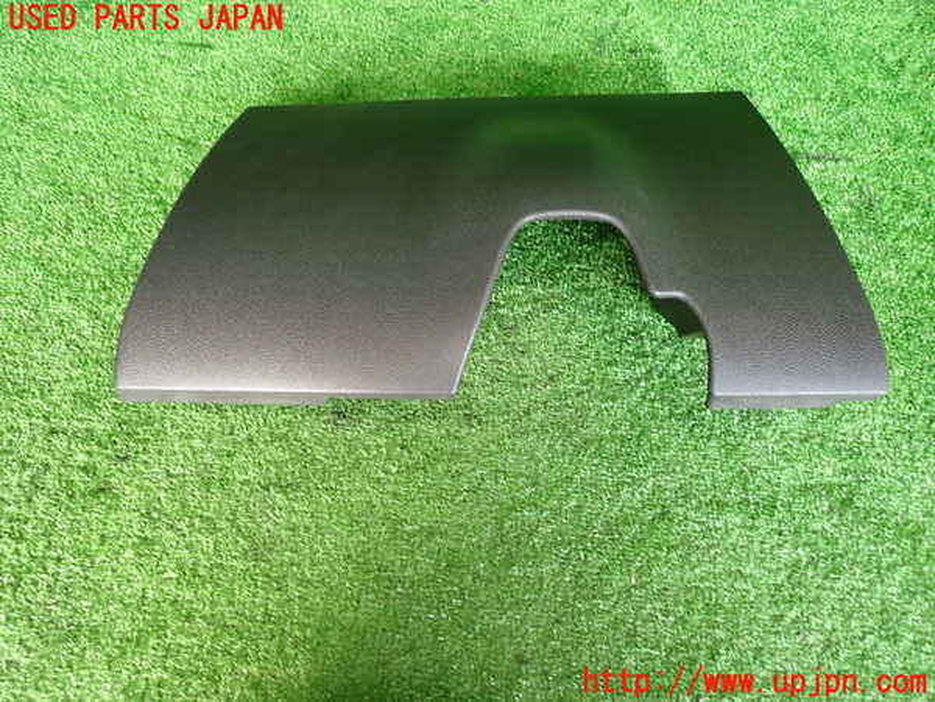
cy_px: 351
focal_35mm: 25
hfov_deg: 69.4
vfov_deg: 54.9
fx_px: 675
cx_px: 468
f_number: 2
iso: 200
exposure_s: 1/30
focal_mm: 4.5
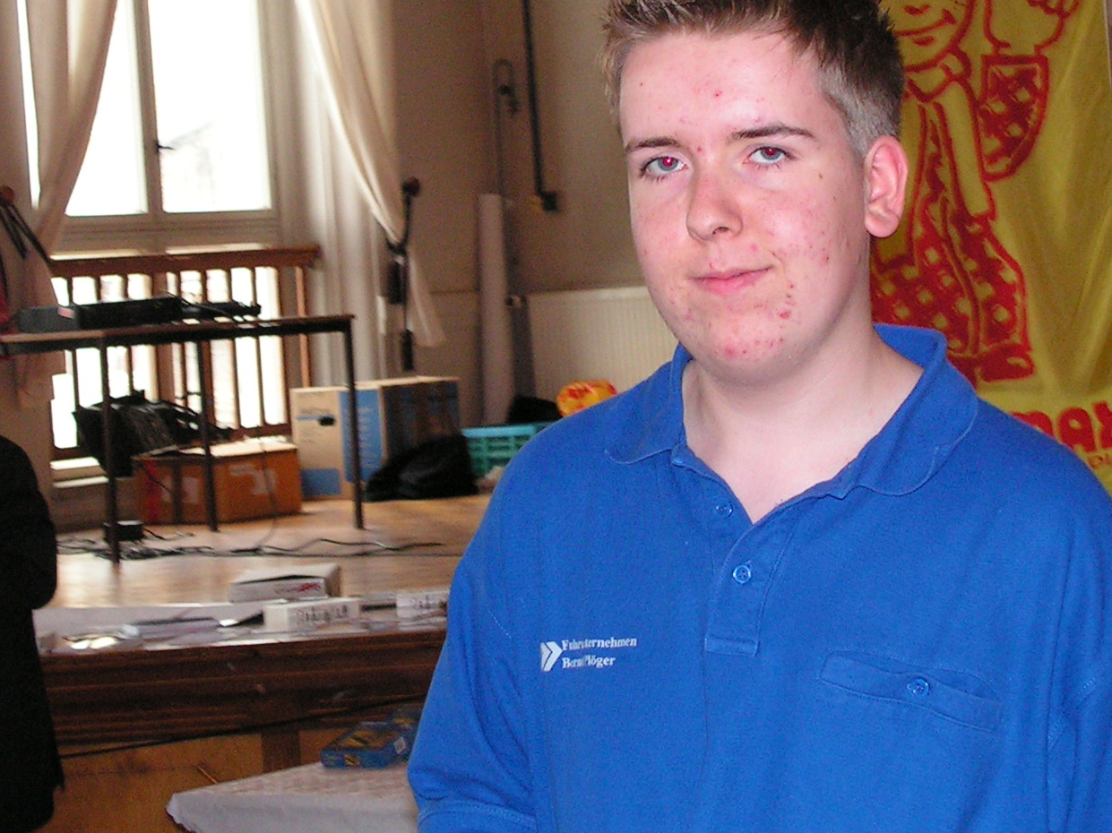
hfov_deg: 18.9
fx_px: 3340
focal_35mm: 104
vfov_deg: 14.2
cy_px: 296
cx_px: 575
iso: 200
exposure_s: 1/80
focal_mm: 10.6
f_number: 3.3
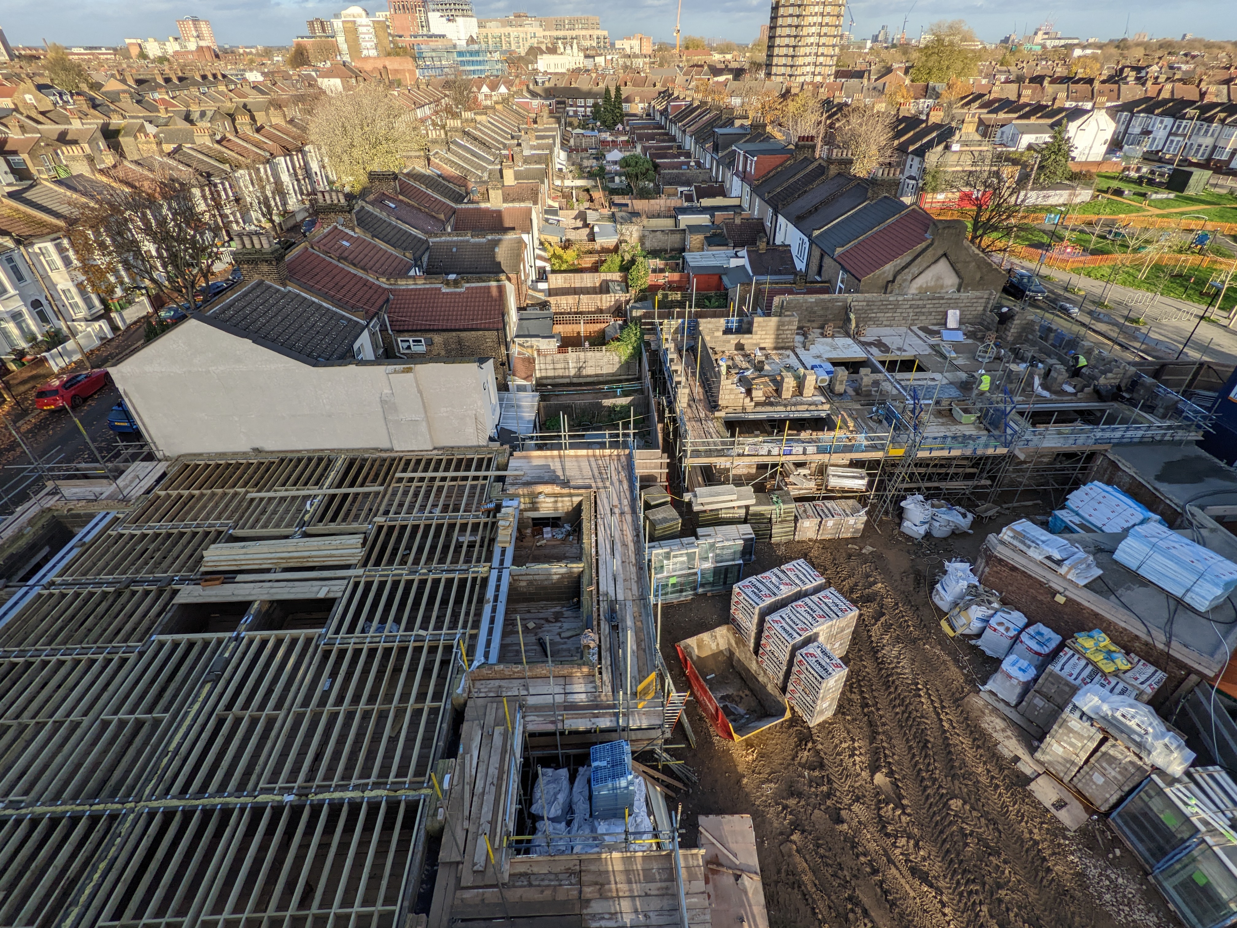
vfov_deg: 78.1
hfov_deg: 94.5
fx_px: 572
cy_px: 464
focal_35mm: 16
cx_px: 618
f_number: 2.2
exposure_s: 1/613
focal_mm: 2.22
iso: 32
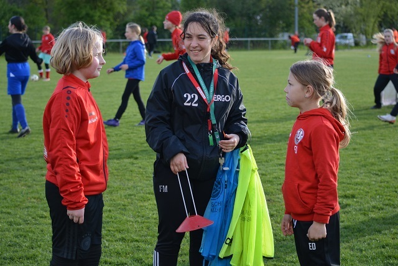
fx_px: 912
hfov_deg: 24.6
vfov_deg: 16.6
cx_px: 199
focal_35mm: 82
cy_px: 133
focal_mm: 55
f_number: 4.5
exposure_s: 1/1000
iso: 640
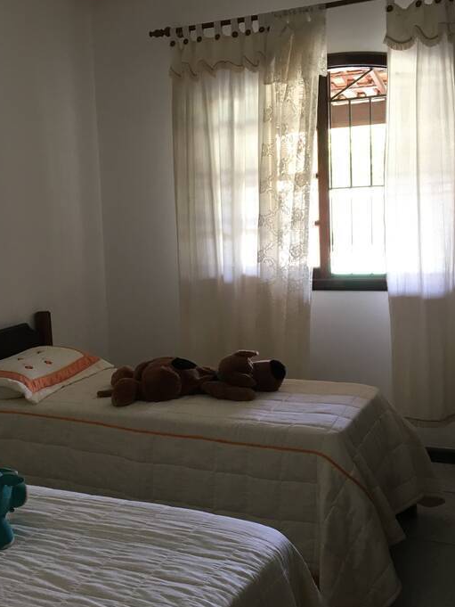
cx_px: 136
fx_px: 806
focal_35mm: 46
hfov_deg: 31.2
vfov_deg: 41.2
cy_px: 296
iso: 80
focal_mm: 4.15
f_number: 2.2
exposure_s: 1/30
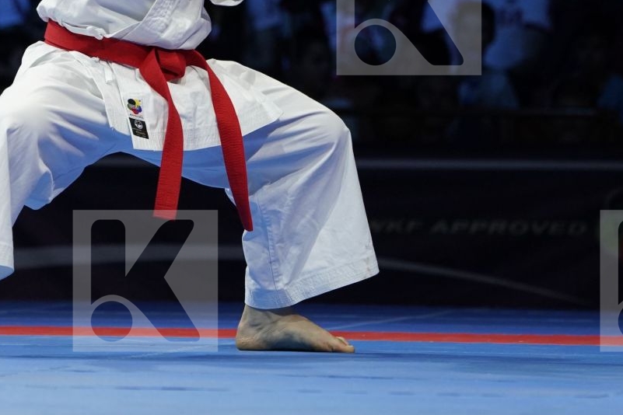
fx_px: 7389
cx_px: 145
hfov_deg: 4.8
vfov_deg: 3.2
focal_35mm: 427
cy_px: 5
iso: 2000
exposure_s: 1/500
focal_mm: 190
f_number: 5.6
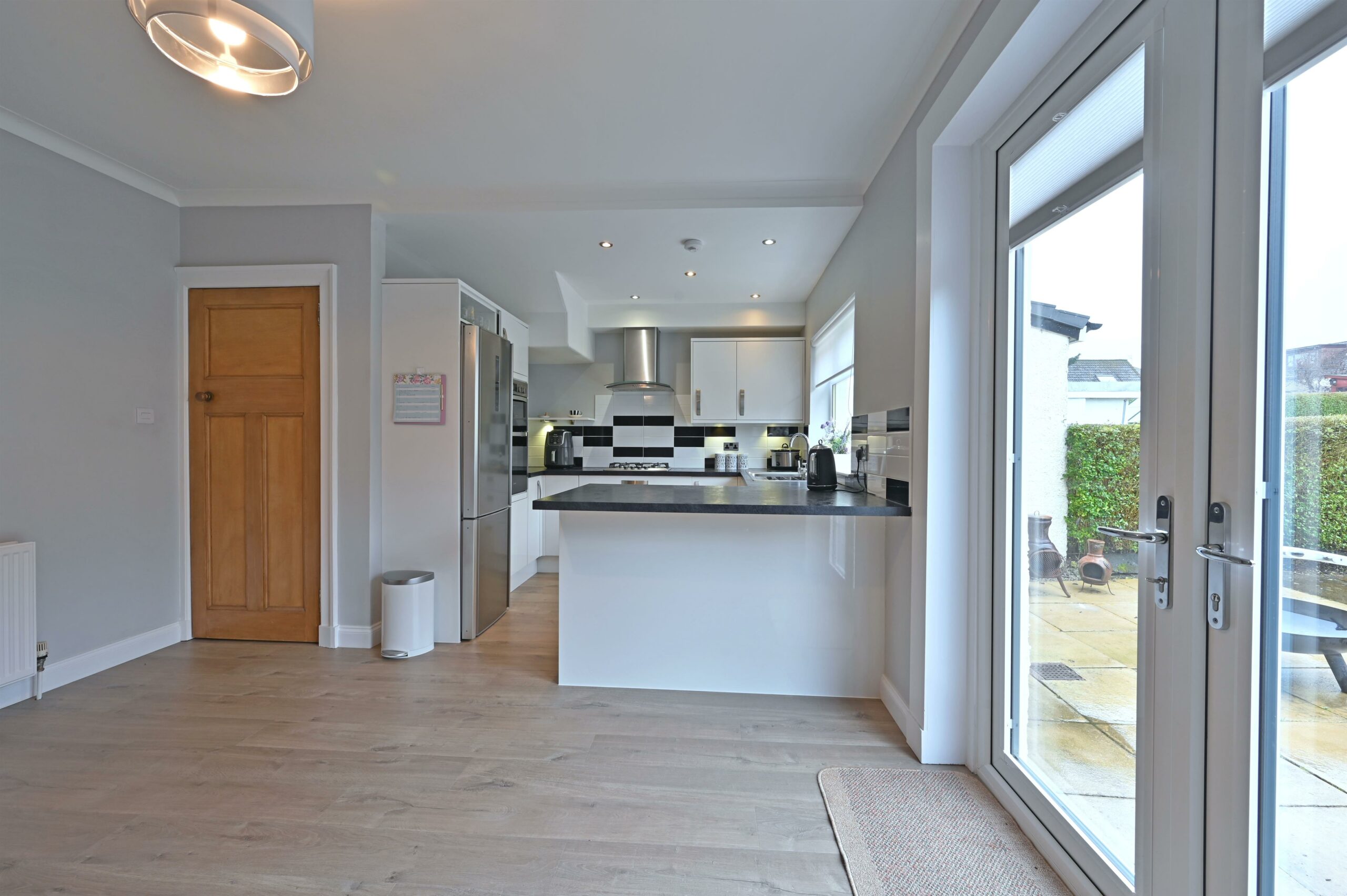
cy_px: 448
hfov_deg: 104.3
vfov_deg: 81.1
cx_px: 674
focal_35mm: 14
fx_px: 524
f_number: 10
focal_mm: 14
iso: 125
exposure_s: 1/4
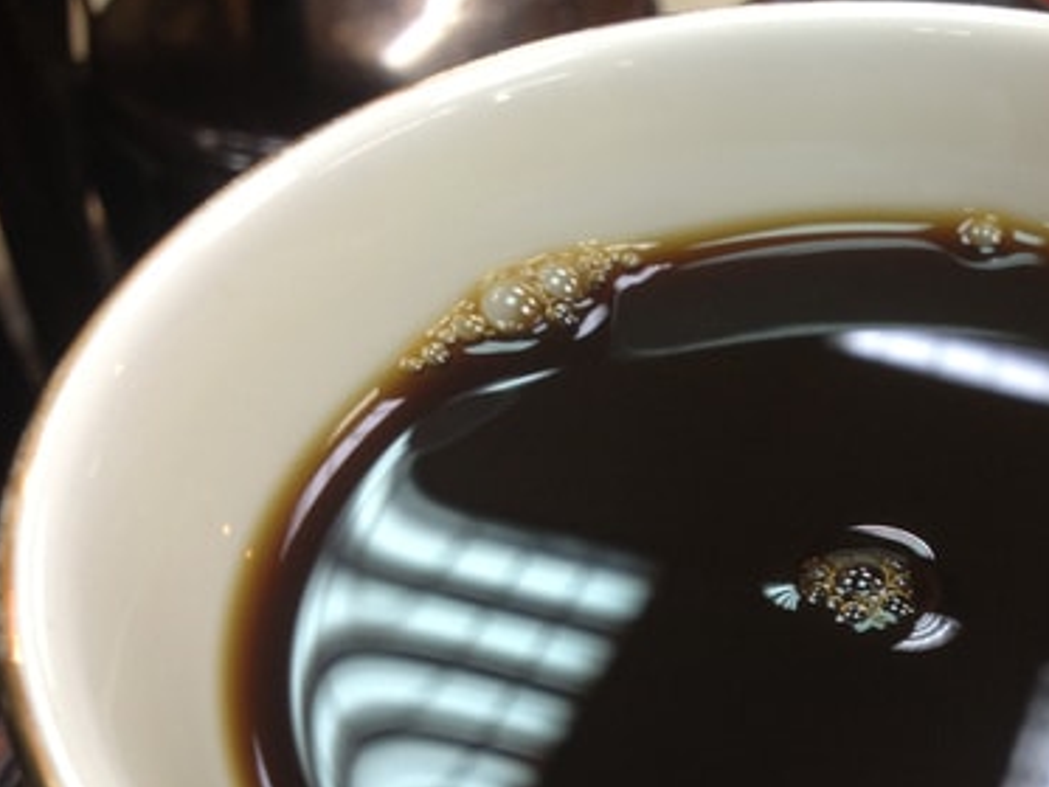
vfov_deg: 24.2
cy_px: 568
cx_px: 880
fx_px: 1819
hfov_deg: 31.1
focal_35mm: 60
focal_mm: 4.28
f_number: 2.4
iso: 50
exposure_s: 1/20
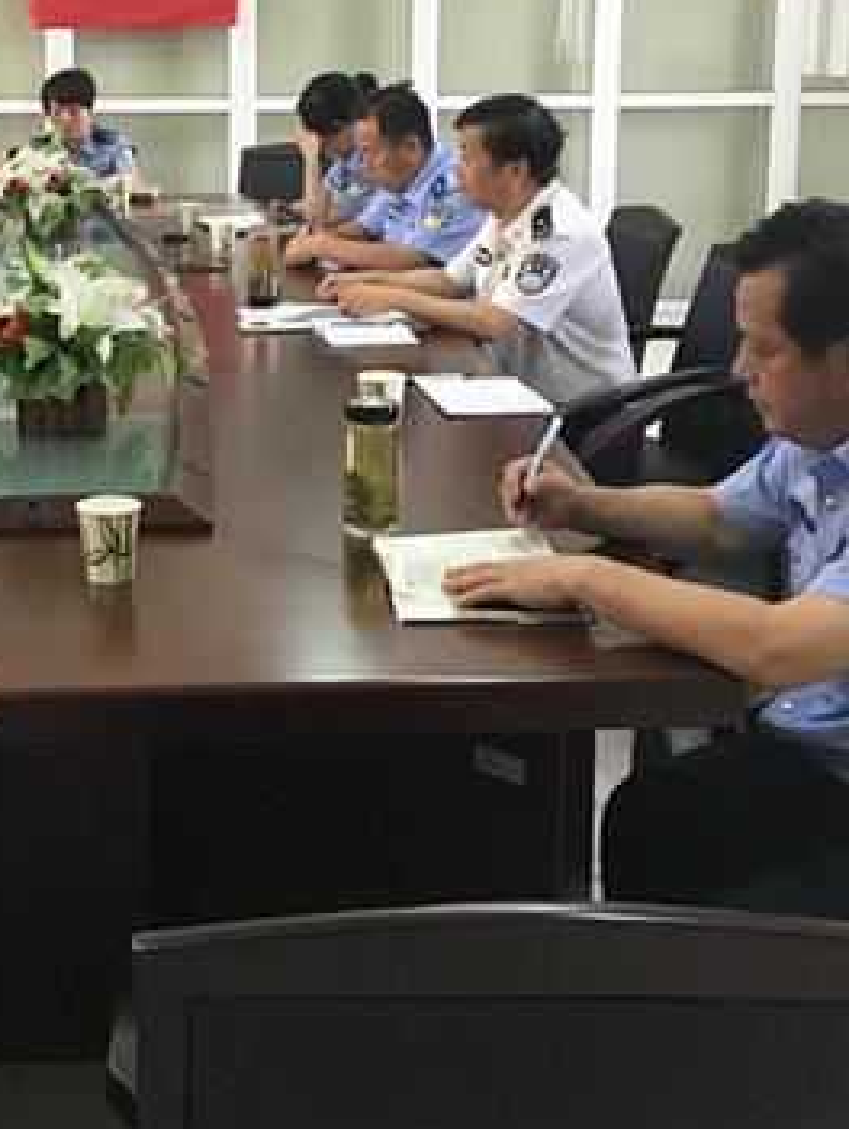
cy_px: 312
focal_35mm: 55
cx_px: 164
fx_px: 1795
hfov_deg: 26.1
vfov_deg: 34.3
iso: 64
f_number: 2.2
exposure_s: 1/33
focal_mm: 4.15
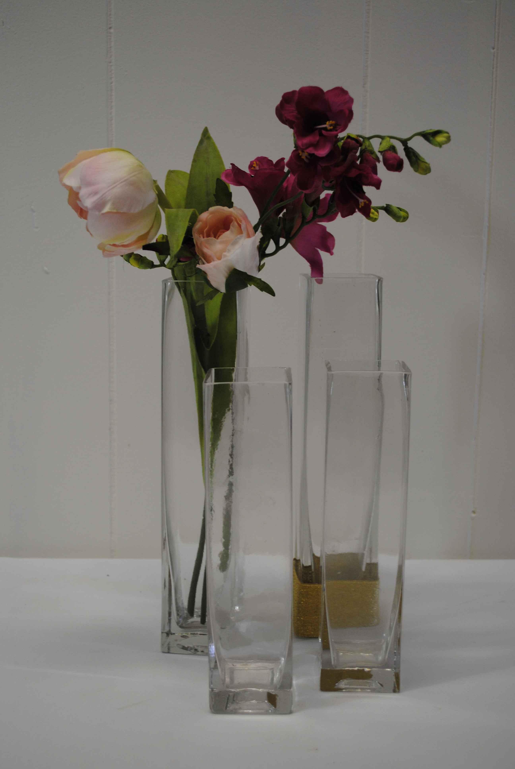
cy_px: 384
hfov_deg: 28.2
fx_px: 1027
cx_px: 258
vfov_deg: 41.1
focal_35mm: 48
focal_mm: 32
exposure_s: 1/40
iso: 200
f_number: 4.8
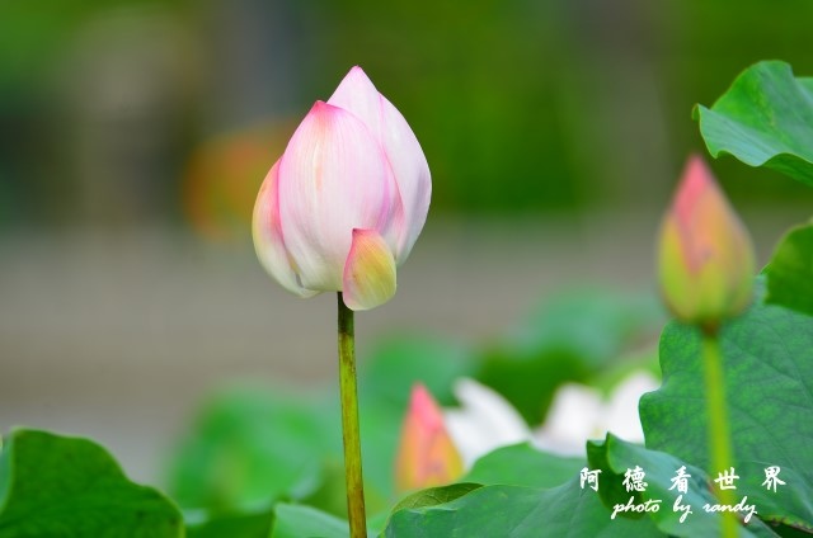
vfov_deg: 1.7
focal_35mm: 825
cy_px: 269
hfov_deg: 2.5
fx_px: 18594
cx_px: 406
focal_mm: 550
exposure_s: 1/250
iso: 100
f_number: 7.1
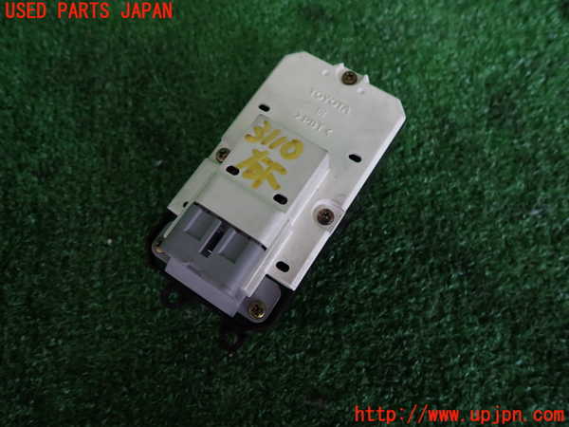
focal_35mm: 25
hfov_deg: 69.4
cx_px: 284
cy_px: 214
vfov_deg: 54.9
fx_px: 411
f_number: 2
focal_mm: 4.5
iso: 100
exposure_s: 1/60
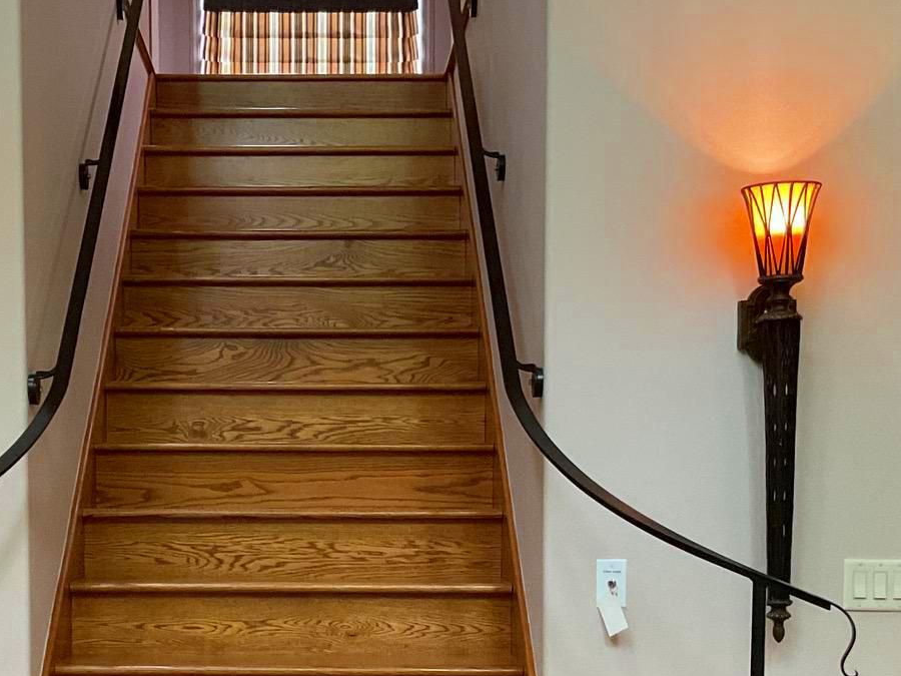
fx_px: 1718
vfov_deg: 21.8
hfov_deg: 29.2
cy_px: 591
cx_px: 300
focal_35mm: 66
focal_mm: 3
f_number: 1.8
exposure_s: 1/60
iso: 200
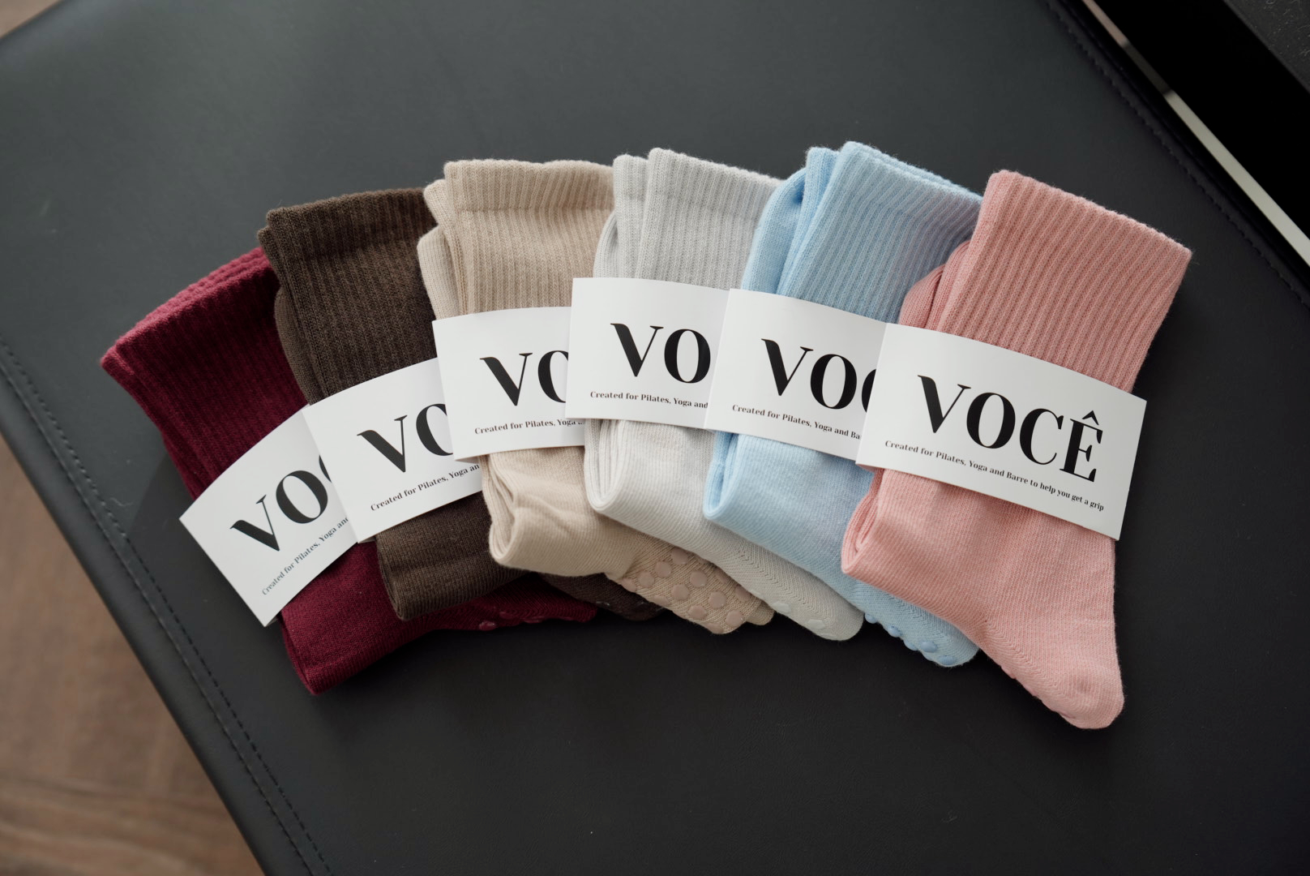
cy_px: 438
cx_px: 655
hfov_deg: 40.3
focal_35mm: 49
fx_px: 1784
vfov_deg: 27.6
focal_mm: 49
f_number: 4
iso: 640
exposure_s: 1/200
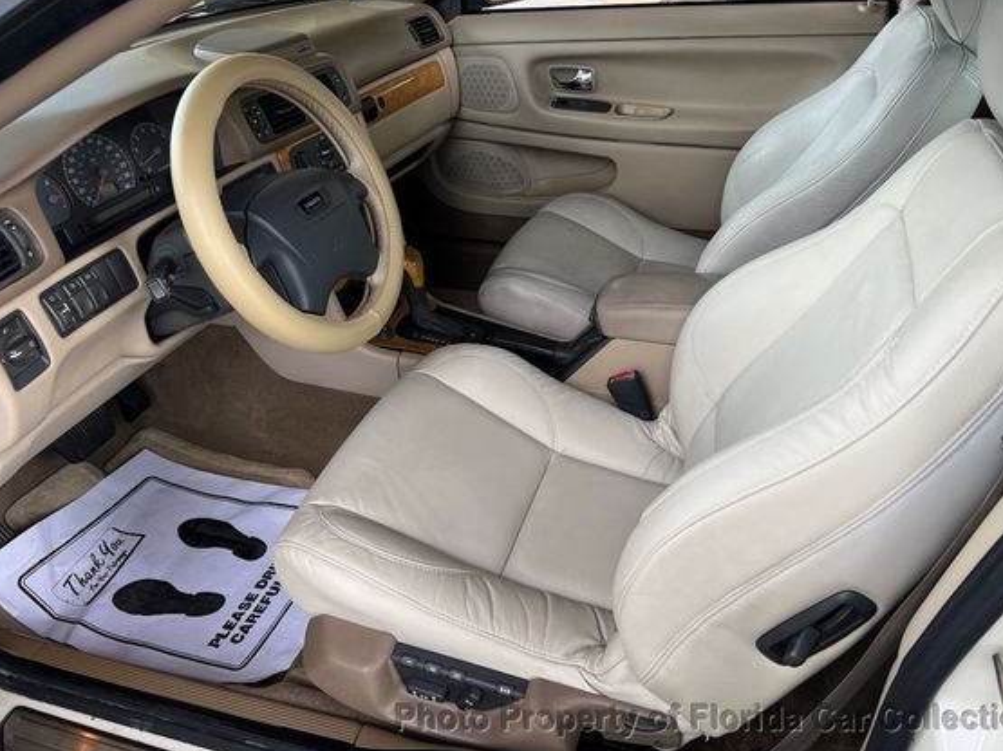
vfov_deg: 46.7
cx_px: 520
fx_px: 869
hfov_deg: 60.0
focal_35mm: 30
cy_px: 323
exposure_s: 1/319
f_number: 1.5
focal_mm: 5.7
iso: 50
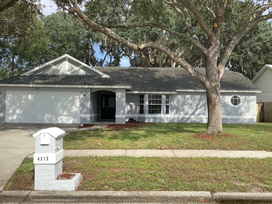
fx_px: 251
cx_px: 132
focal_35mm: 32
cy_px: 99
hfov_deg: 56.8
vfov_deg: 44.2
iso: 25
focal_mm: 3.3
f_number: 2.4
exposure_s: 1/831
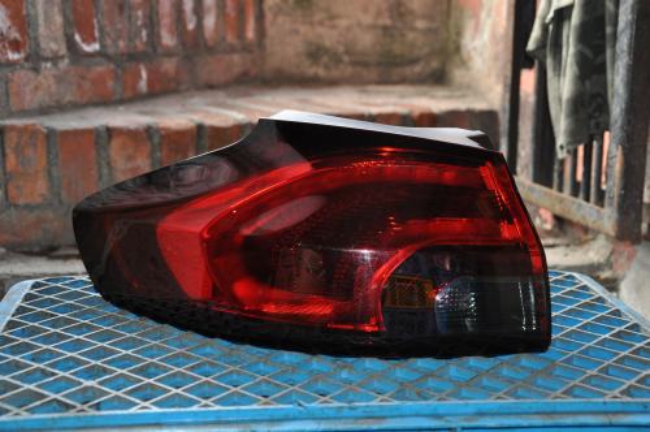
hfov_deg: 33.4
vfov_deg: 22.6
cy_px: 216
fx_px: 1082
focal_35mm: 60
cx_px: 325
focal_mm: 40
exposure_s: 1/60
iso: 800
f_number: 4.5
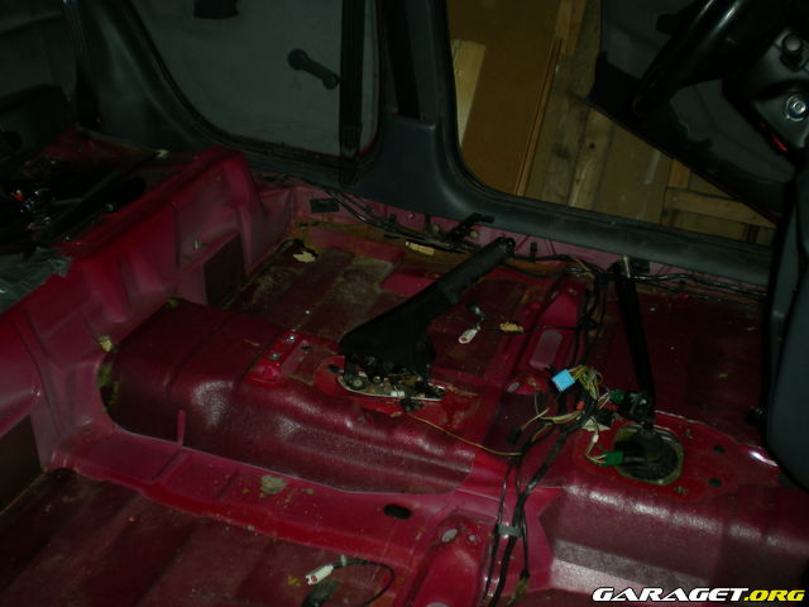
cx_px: 404
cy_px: 304
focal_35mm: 38
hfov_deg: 49.0
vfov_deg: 37.7
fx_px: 888
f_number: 3.1
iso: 50
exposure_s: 1/60
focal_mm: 6.3
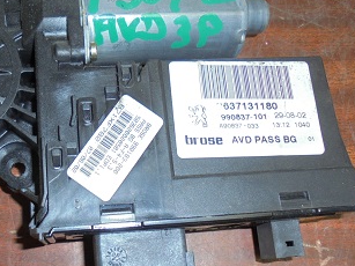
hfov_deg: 41.9
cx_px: 97
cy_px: 138
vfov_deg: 32.8
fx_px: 451
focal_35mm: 44
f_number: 3.5
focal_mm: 4.6
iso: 100
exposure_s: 1/30
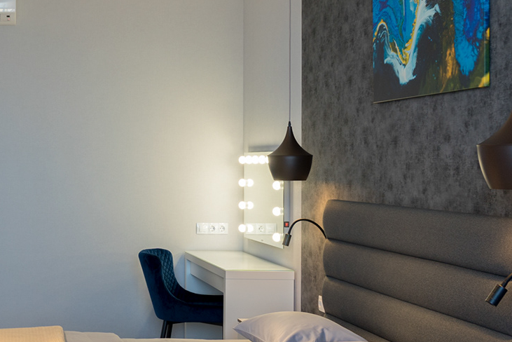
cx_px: 81
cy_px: 116
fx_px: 896
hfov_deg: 30.8
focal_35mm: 63
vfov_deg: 21.5
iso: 100
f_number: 3.5
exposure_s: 1/25
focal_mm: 16
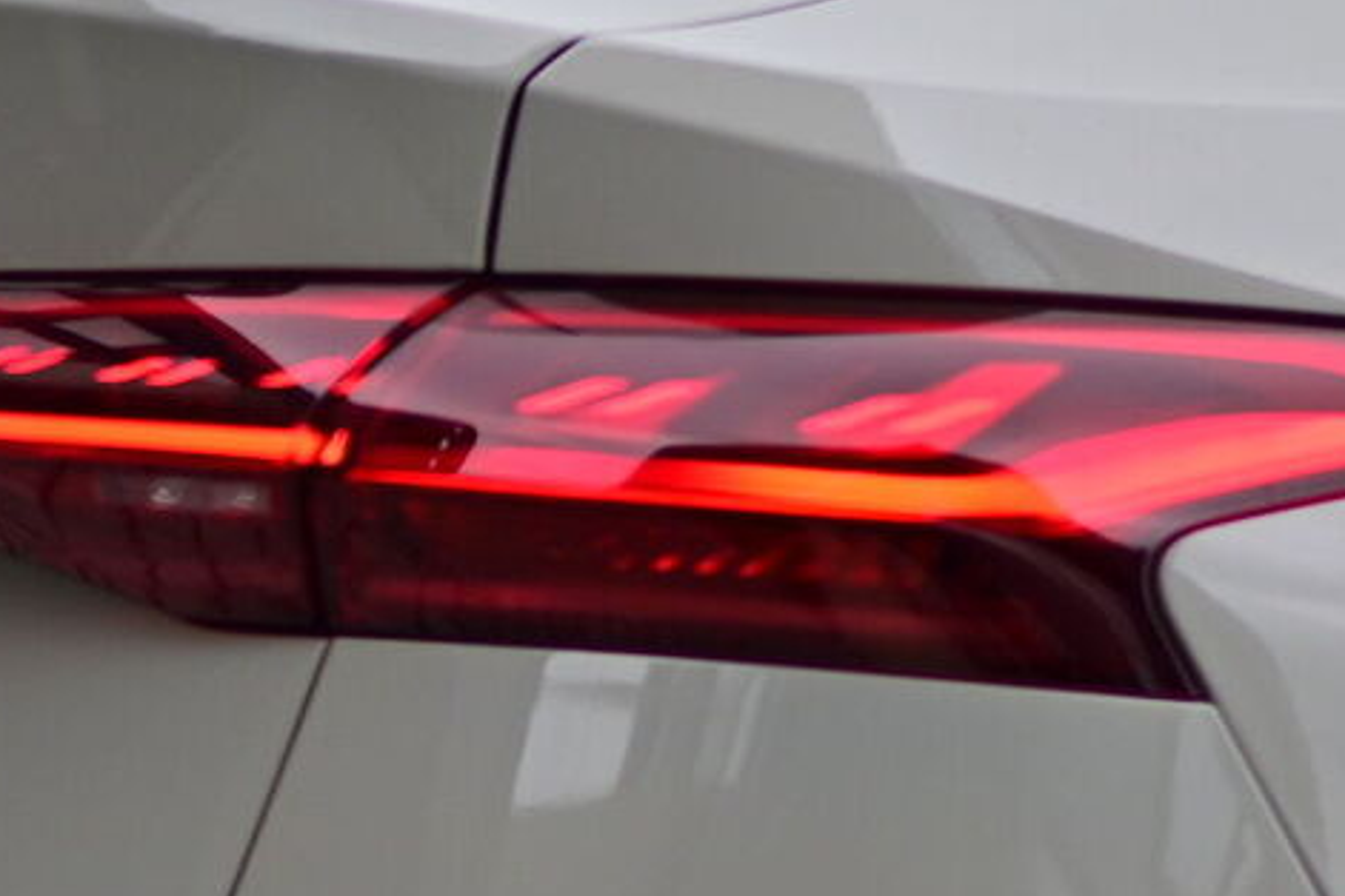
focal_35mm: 306
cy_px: 862
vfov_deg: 4.5
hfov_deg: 6.6
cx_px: -631
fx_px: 11432
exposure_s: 1/1600
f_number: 2
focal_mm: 50
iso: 100
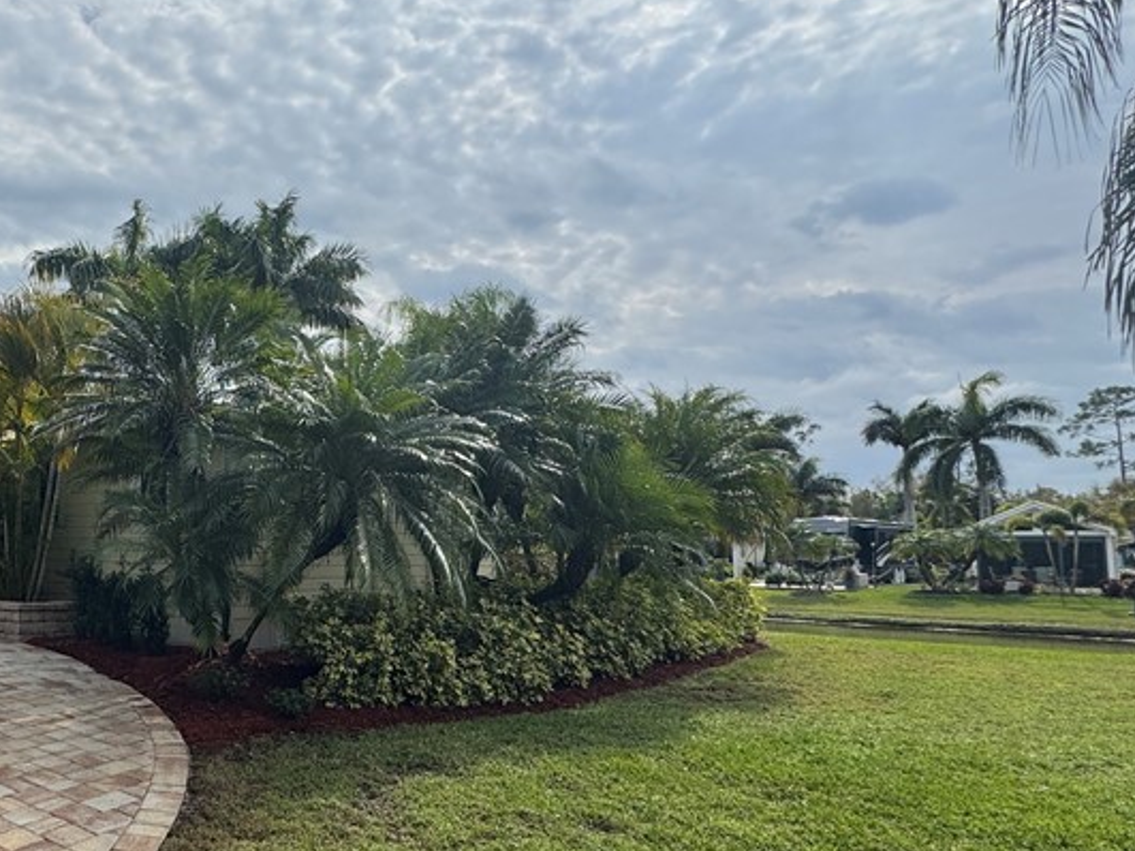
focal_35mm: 27
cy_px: 483
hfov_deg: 57.8
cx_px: 154
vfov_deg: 51.2
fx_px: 885
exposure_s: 1/2342
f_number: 2.2
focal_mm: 2.22
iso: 50
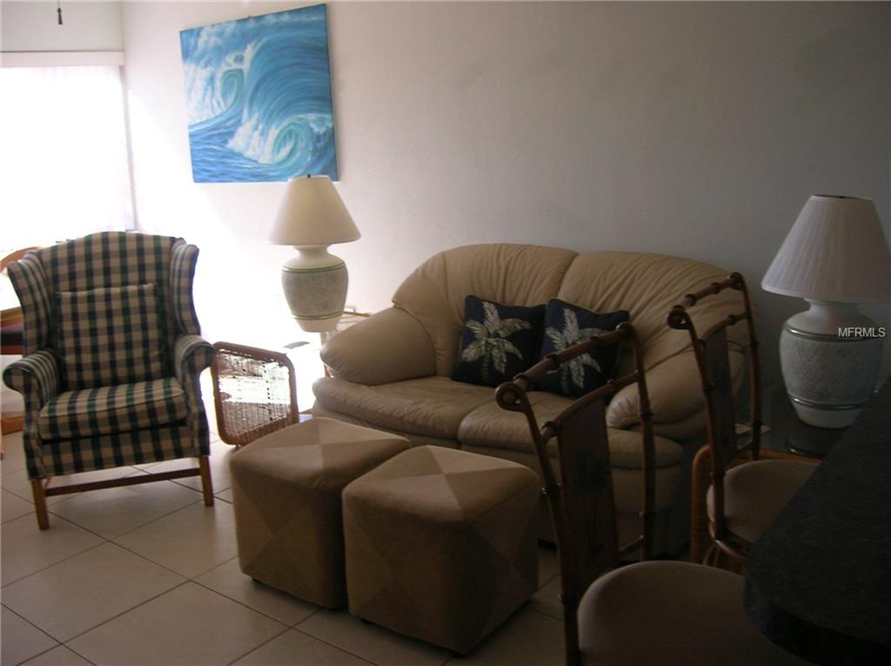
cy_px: 333
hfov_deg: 54.0
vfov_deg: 41.7
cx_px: 446
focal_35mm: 34
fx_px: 874
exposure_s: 1/32.4
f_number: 2.9
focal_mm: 5.7
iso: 50
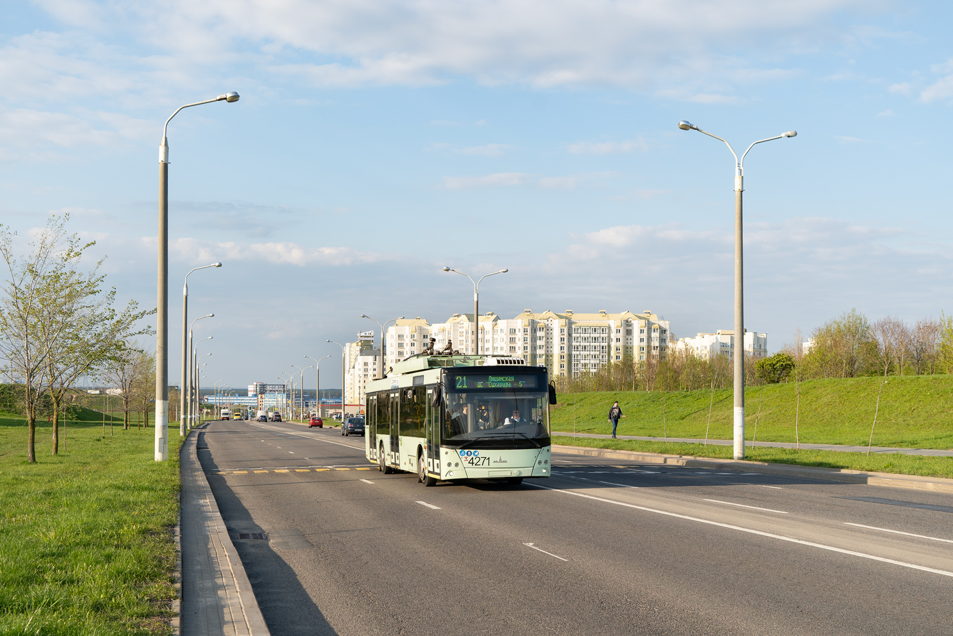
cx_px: 476
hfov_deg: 47.4
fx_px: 1085
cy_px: 318
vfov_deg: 32.6
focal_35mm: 41
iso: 160
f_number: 5.6
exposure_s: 1/500
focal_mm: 41
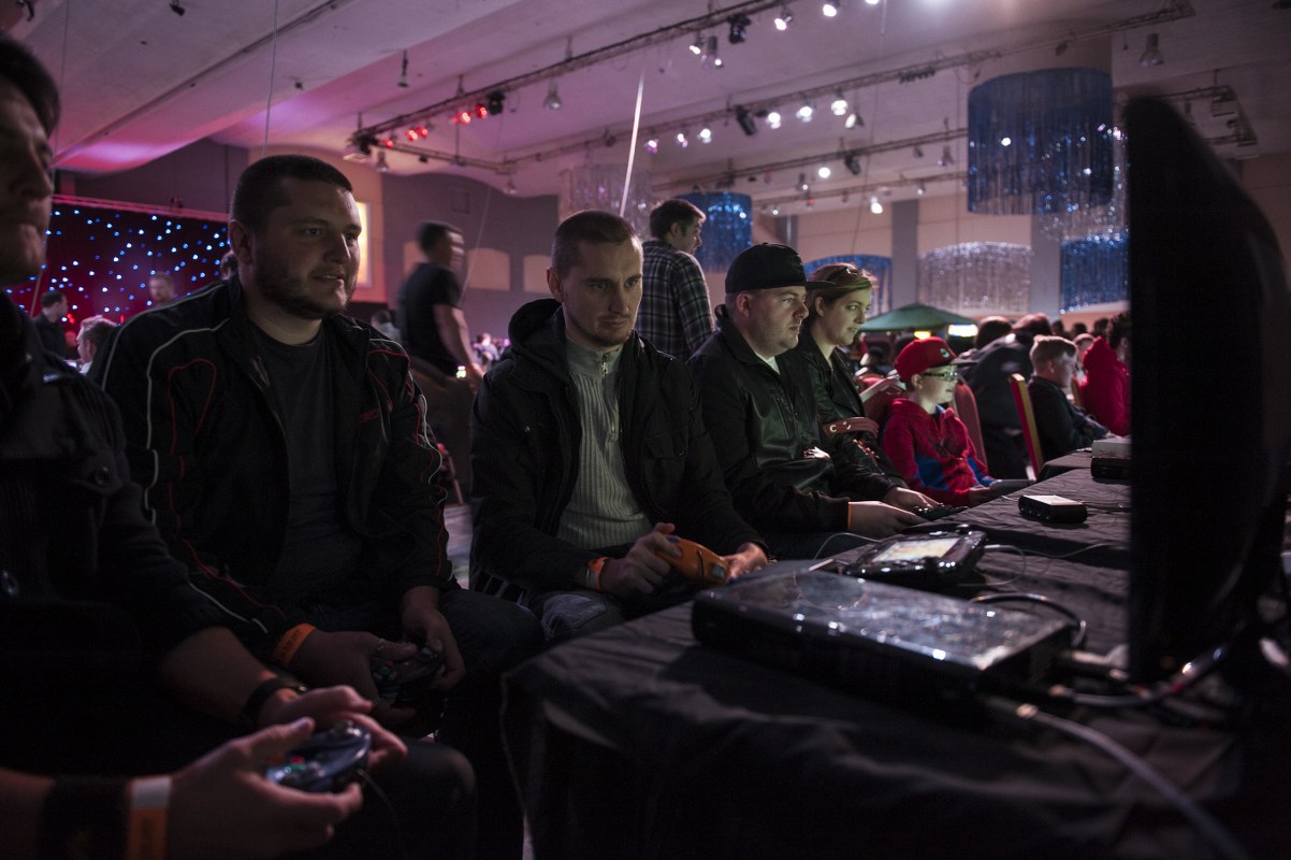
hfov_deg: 73.8
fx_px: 860
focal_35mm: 24
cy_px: 430
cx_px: 646
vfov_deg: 53.1
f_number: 2.8
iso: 1250
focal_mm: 24
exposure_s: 1/20
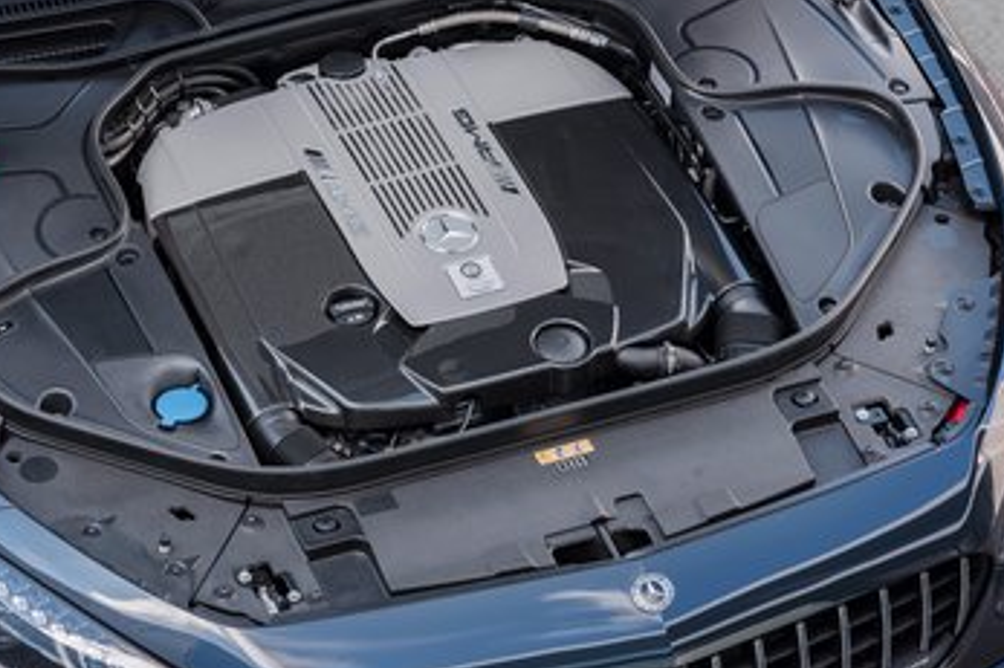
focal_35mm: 211
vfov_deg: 6.5
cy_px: 486
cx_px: 414
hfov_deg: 9.8
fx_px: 5881
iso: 100
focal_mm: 122
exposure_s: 1/20
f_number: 10
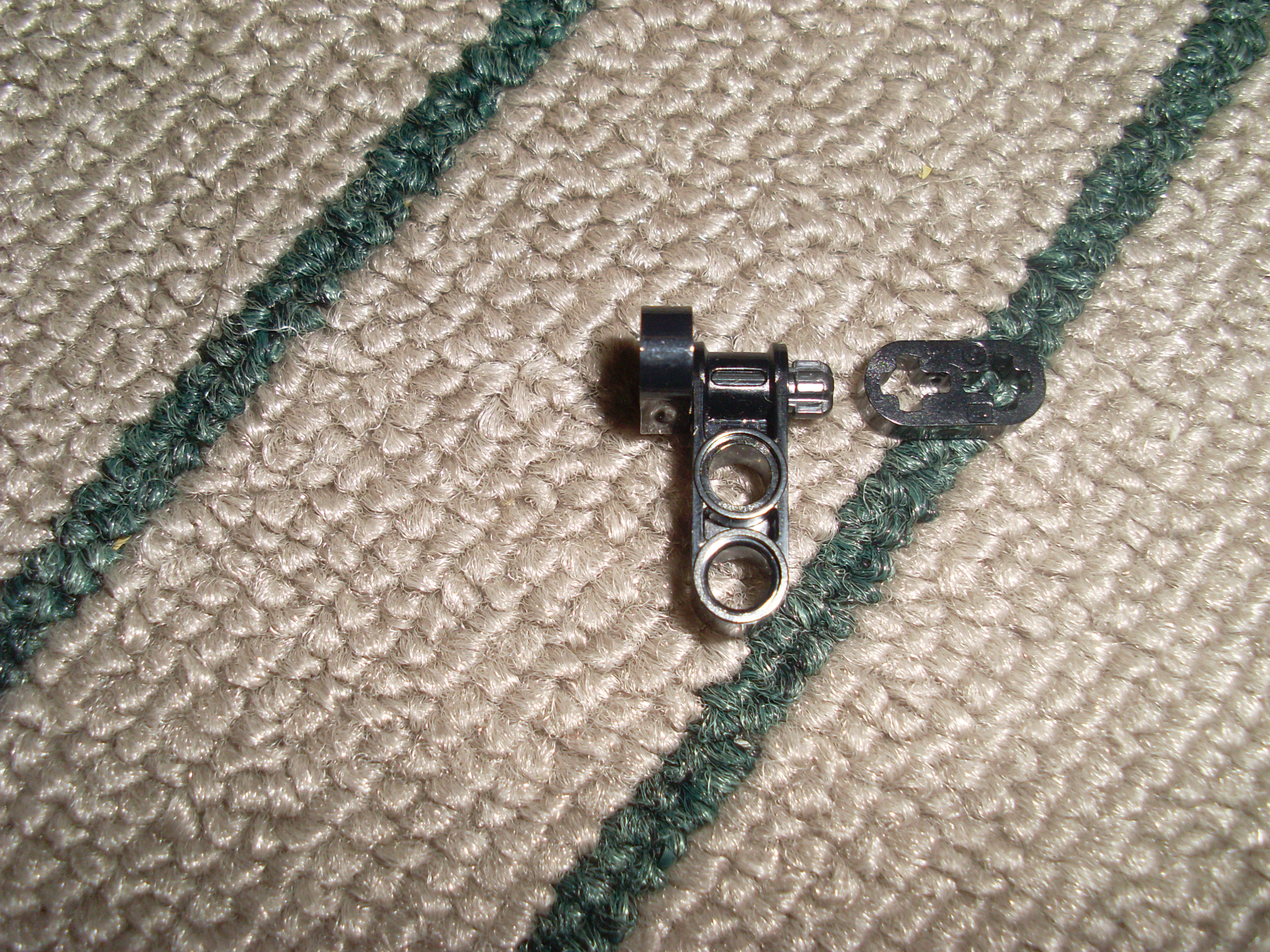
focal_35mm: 38
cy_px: 476
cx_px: 635
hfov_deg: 49.0
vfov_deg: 37.7
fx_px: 1394
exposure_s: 1/45
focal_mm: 6.3
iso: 100
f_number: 7.7
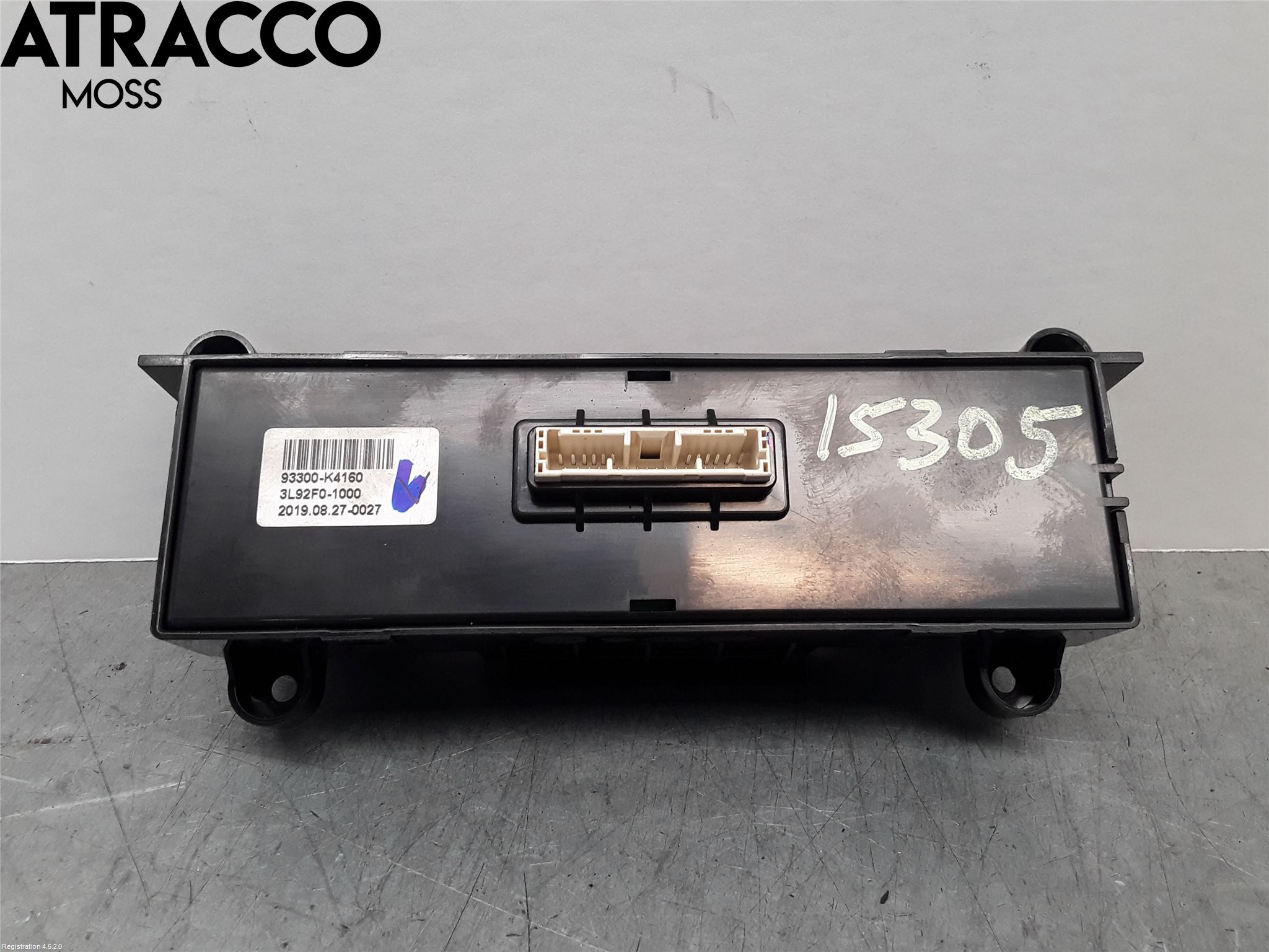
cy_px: 476
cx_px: 634
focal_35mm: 28
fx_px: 1026
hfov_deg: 63.4
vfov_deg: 49.7
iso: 50
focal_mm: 2.91
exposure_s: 1/100
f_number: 1.9
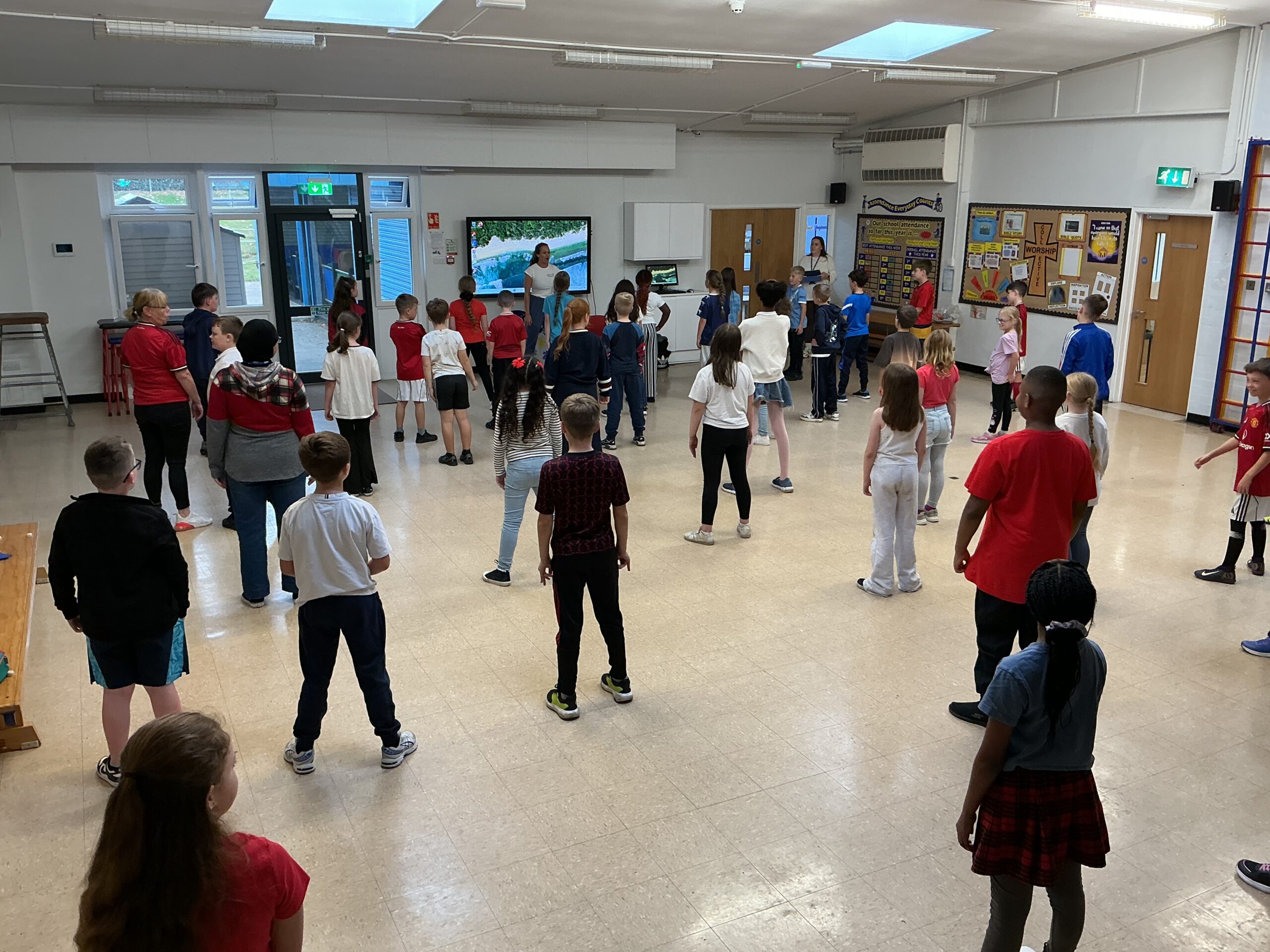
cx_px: 635
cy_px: 476
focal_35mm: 29
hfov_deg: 61.7
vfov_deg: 48.2
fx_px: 1064
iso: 80
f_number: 1.8
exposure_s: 1/50
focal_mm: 3
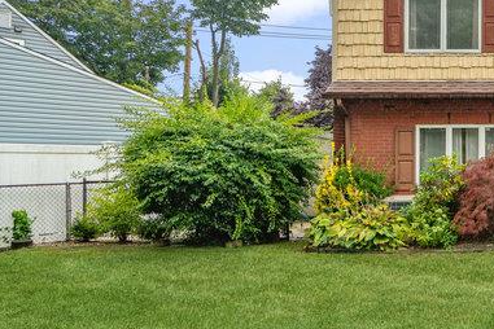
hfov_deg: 35.8
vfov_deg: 31.9
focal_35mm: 42
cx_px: 599
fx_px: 576
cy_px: 160
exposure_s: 1/200
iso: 320
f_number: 5.6
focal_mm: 16
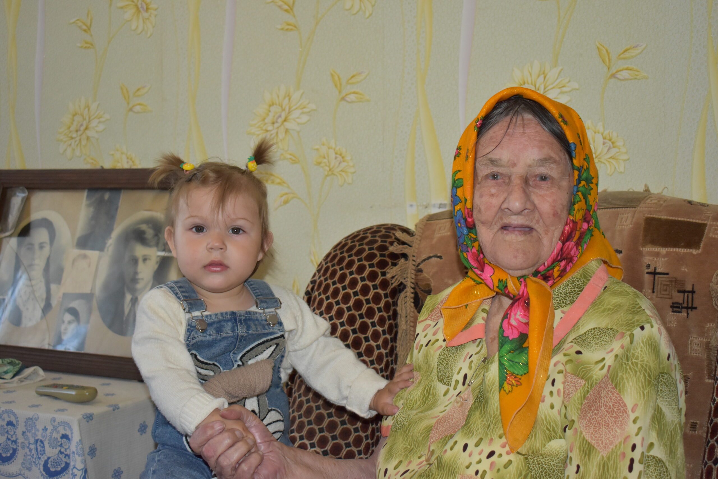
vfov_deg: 26.5
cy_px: 240
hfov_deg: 38.9
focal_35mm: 51
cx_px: 359
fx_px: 1017
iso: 1250
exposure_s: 1/125
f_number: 4.5
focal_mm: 34
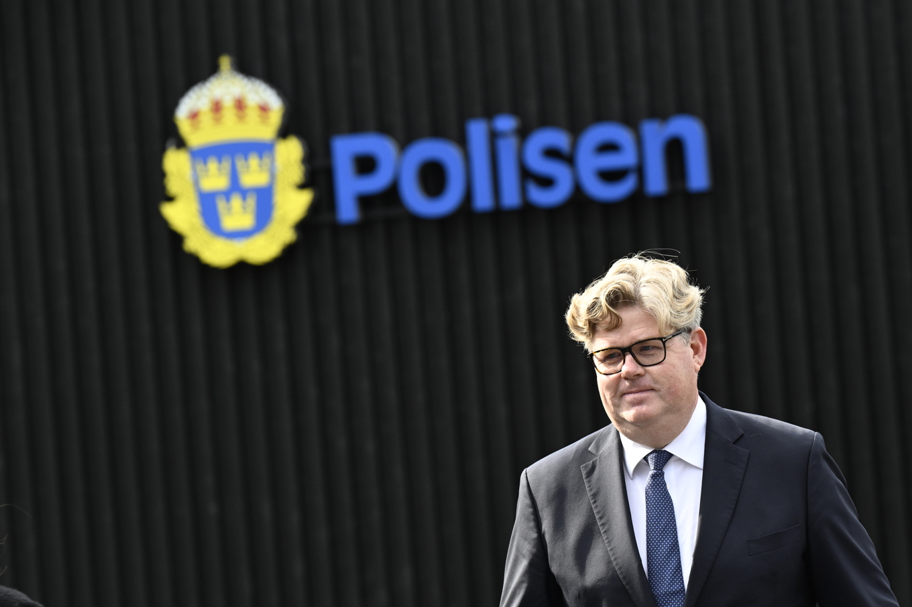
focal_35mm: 145
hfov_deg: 14.2
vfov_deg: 9.5
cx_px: 456
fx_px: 3672
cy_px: 304
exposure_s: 1/1000
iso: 500
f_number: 4.5
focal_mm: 145
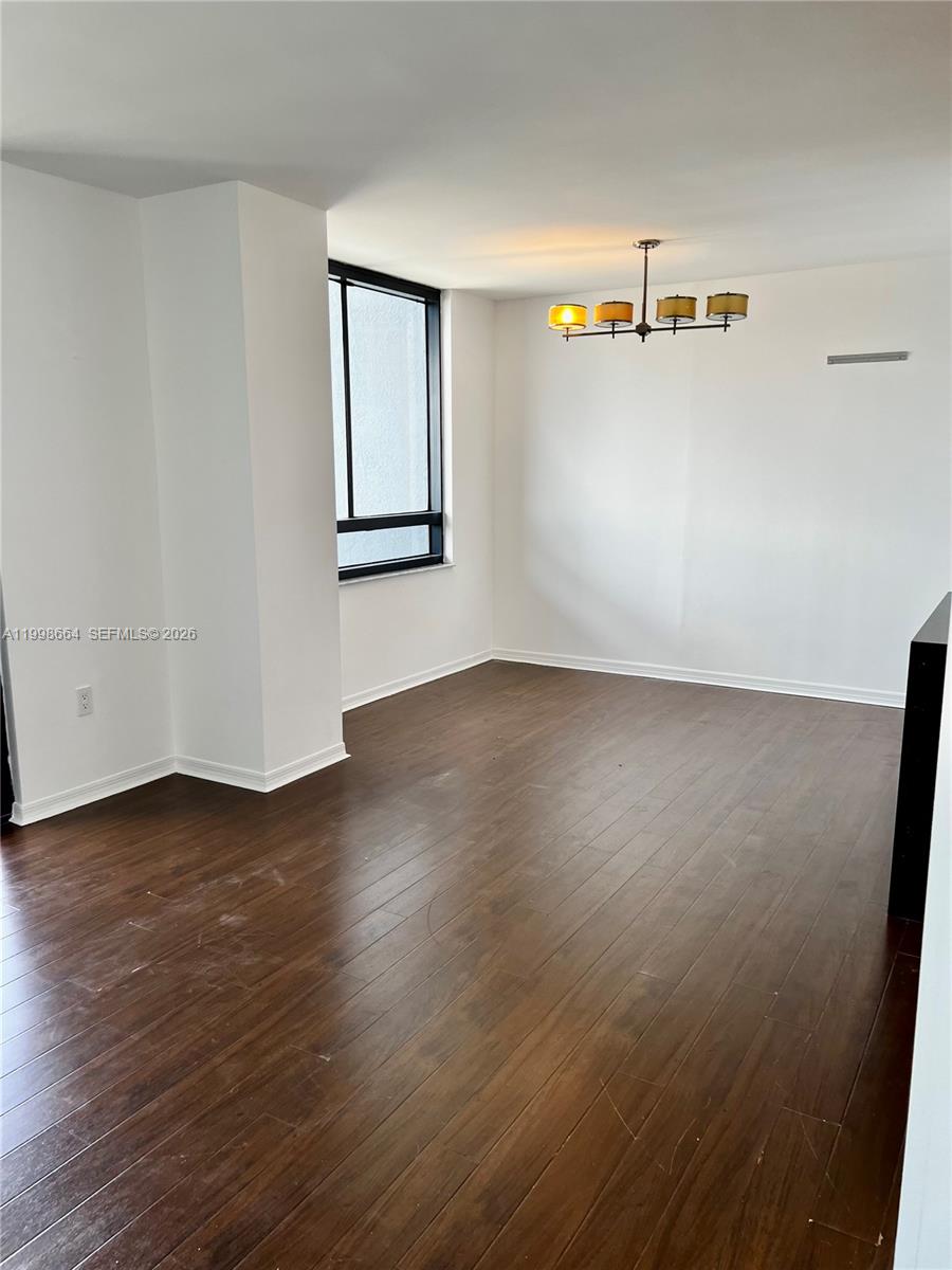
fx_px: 953
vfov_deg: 67.3
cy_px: 635
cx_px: 476
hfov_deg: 53.1
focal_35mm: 26
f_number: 1.5
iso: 50
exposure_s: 1/120
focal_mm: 5.7
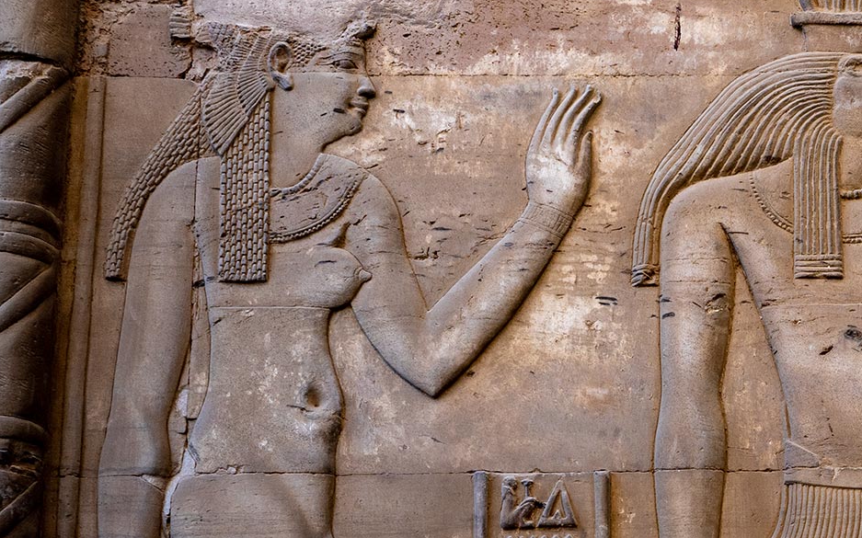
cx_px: 875
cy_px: 526
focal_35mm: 96
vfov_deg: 13.5
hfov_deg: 21.0
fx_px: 2243
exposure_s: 1/100
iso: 200
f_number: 5.6
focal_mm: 27.1
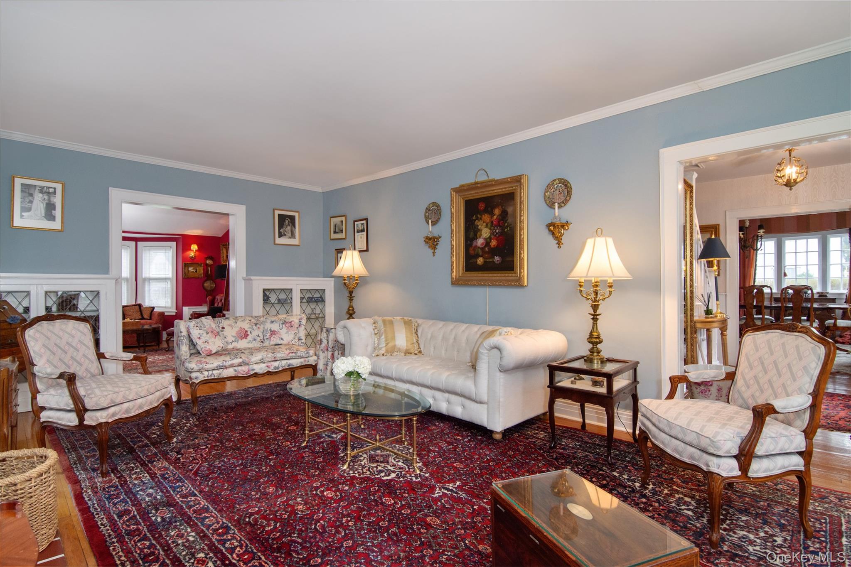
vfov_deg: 72.0
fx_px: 390
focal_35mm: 16
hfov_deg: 95.0
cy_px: 284
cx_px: 426
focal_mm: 11
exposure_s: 1/50
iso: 640
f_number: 8
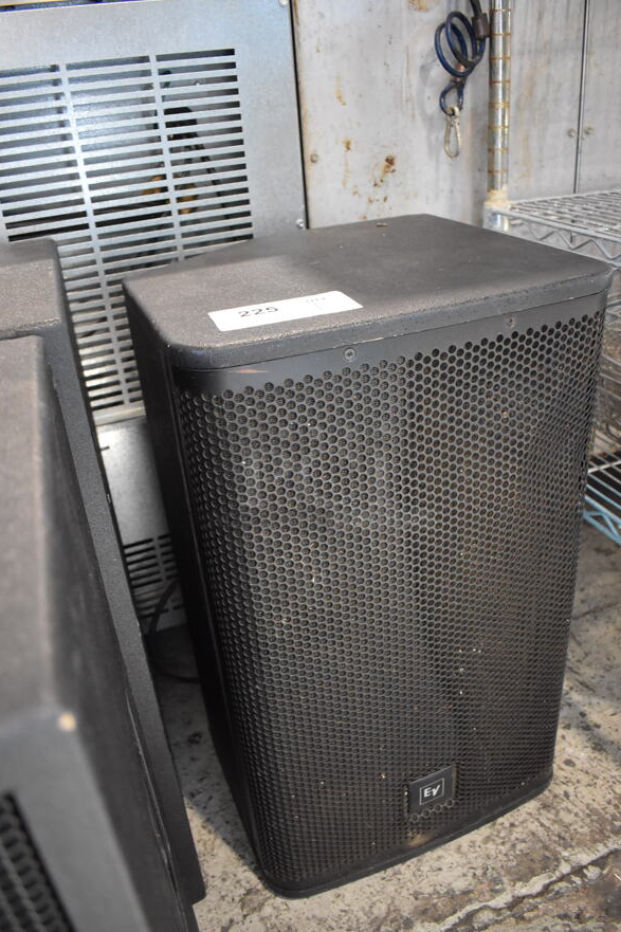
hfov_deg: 46.4
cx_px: 317
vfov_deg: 65.5
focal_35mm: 28
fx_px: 725
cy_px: 476
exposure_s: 1/125
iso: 3200
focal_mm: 18
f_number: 3.5
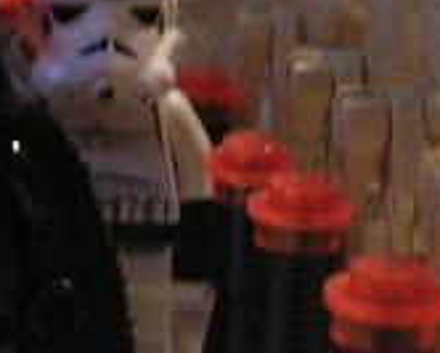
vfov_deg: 10.8
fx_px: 1863
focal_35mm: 143
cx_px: -74
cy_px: 289
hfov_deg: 13.1
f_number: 2.8
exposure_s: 1/2
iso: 100
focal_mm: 6
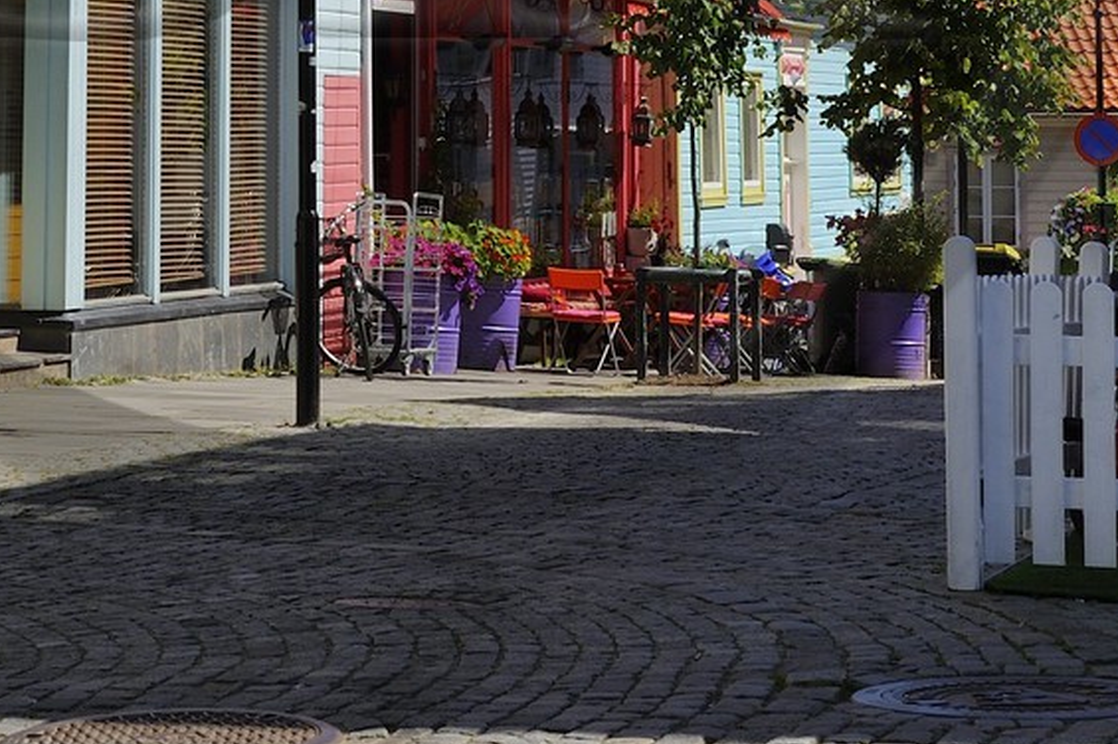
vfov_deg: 9.8
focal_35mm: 136
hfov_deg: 15.1
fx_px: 4221
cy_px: -283
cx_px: 356
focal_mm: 48
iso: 200
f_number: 16
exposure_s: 1/200
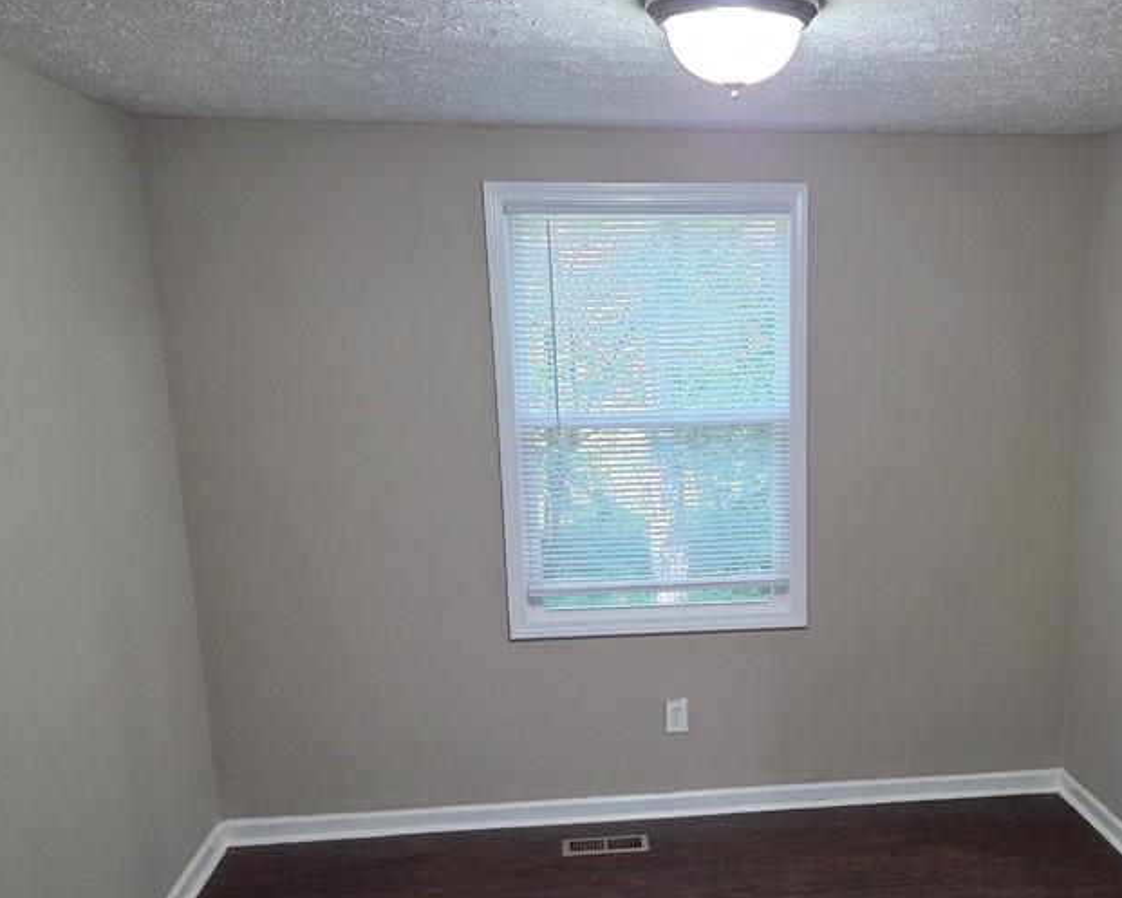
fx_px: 1229
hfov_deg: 48.1
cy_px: 625
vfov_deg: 39.5
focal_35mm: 37
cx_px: 761
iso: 640
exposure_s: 1/120
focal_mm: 5.4
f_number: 1.8
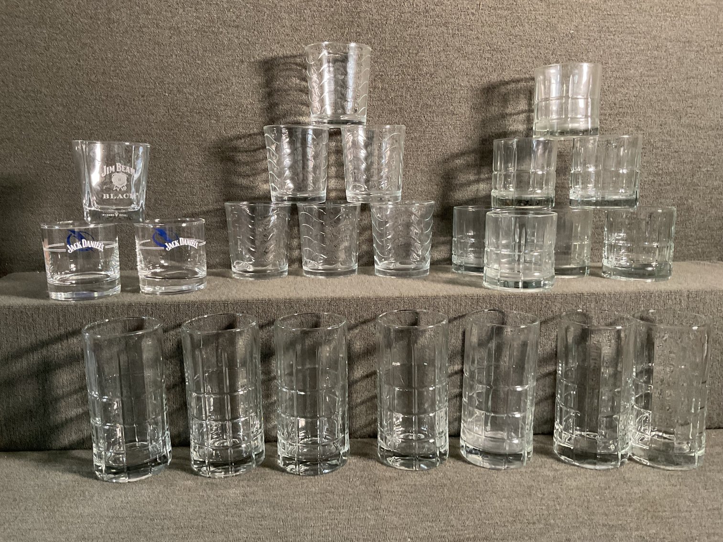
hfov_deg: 61.7
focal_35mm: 29
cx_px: 362
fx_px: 606
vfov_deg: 48.2
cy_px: 271
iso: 250
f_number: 1.8
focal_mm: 3
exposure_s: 1/60
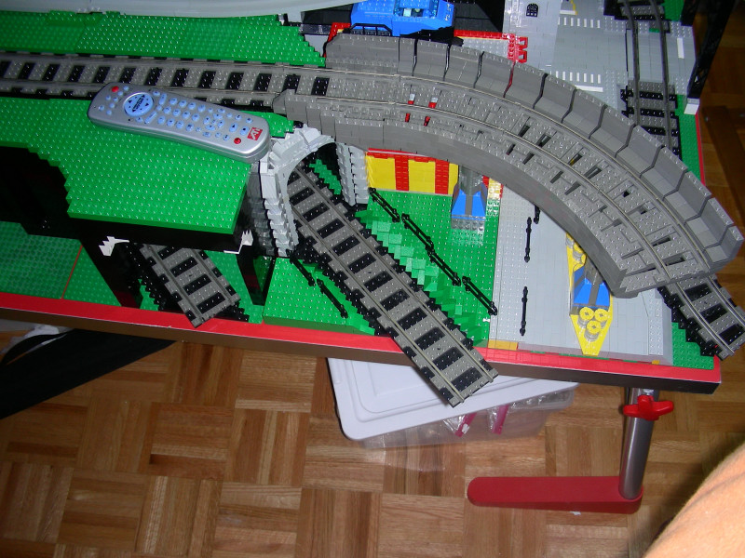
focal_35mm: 38
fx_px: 818
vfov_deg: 37.7
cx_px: 372
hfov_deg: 49.0
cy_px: 279
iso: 50
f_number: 3.5
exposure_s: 1/60.1
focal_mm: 6.3
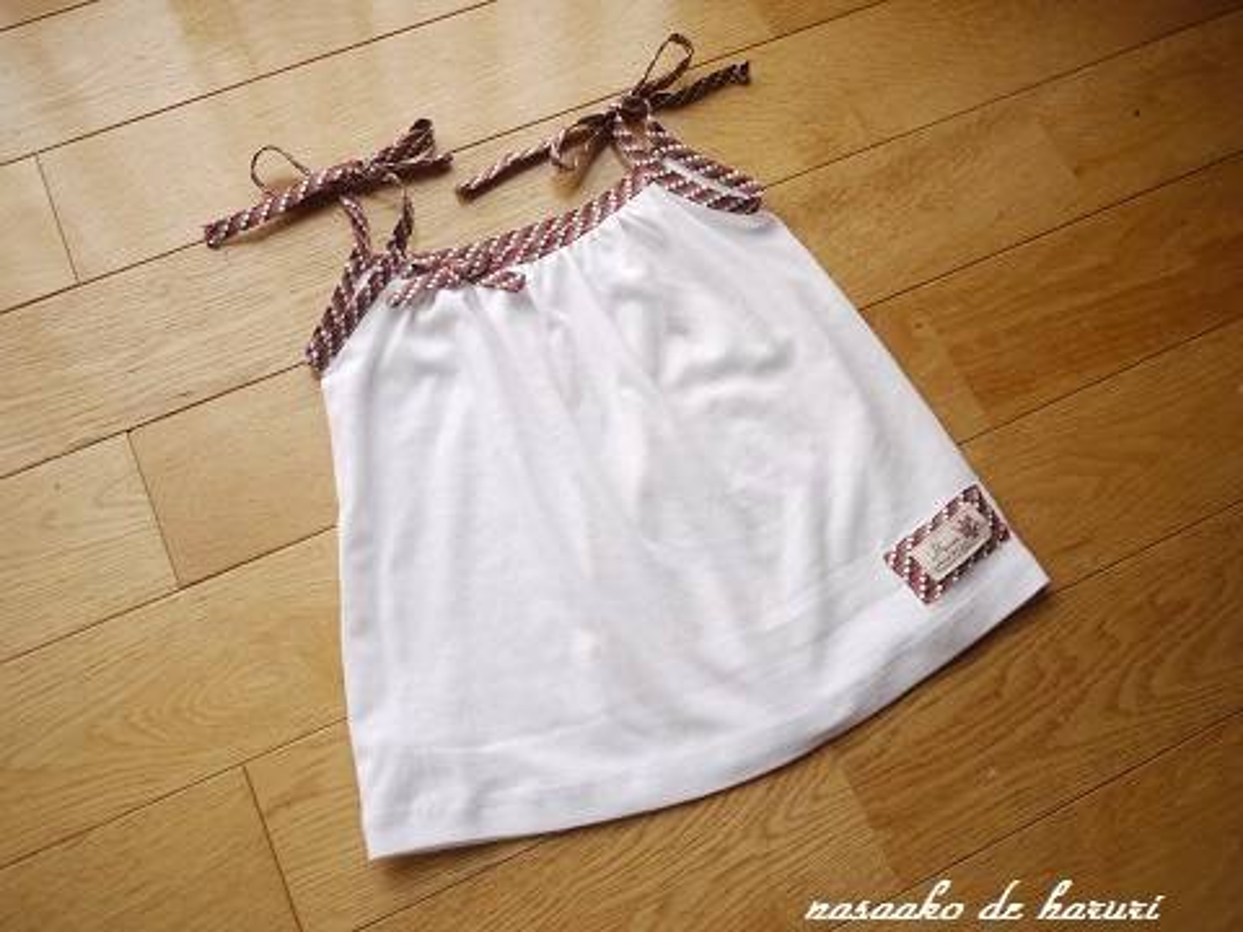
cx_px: 622
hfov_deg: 56.8
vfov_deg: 44.2
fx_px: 1149
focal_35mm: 32
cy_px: 466
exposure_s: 1/125
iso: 400
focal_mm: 16
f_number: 3.7
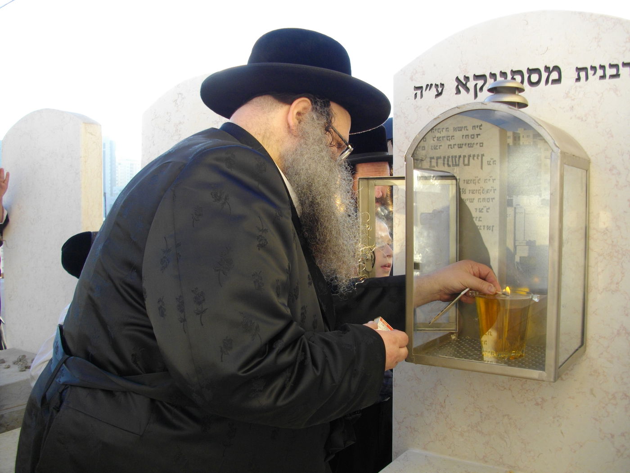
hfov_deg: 58.4
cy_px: 236
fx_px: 564
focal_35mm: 31
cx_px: 315
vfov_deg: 45.4
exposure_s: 1/320
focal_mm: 5.7
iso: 100
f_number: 2.9
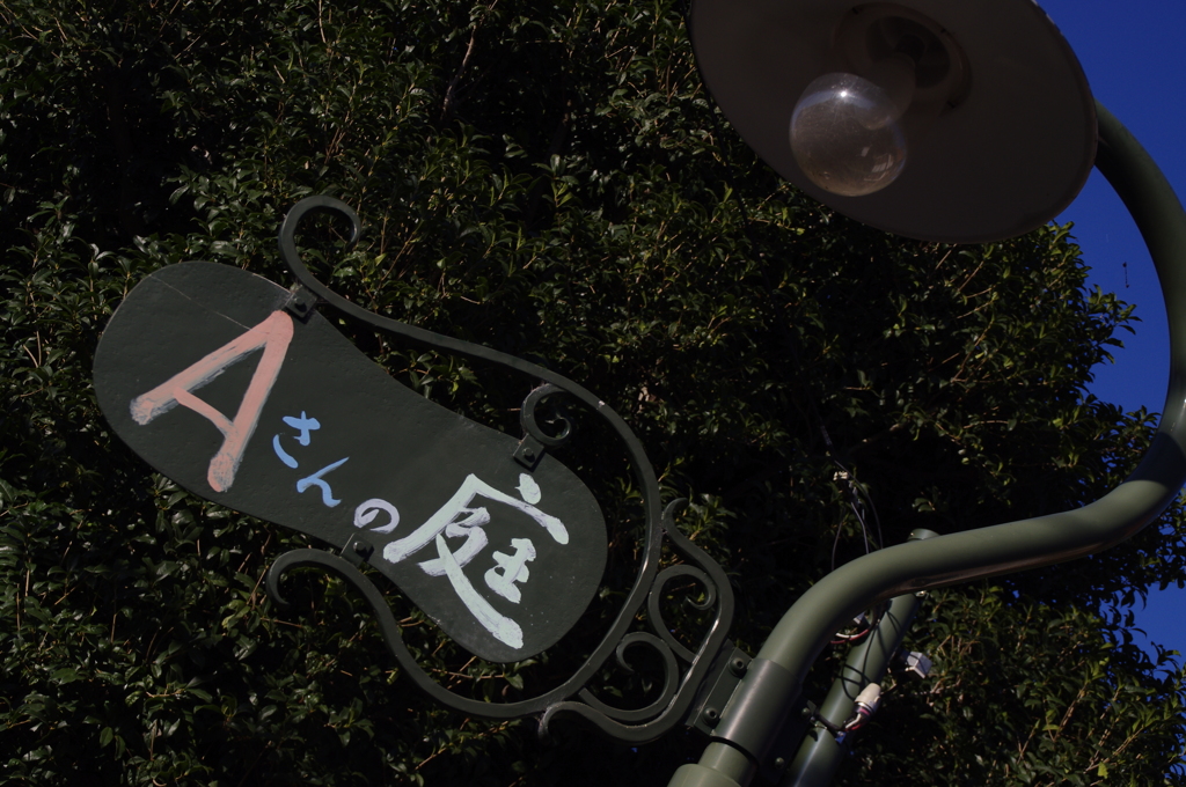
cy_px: 394
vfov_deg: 18.9
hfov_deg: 28.1
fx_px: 2369
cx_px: 593
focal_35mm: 72
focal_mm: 48
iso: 200
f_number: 9.5
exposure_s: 1/500
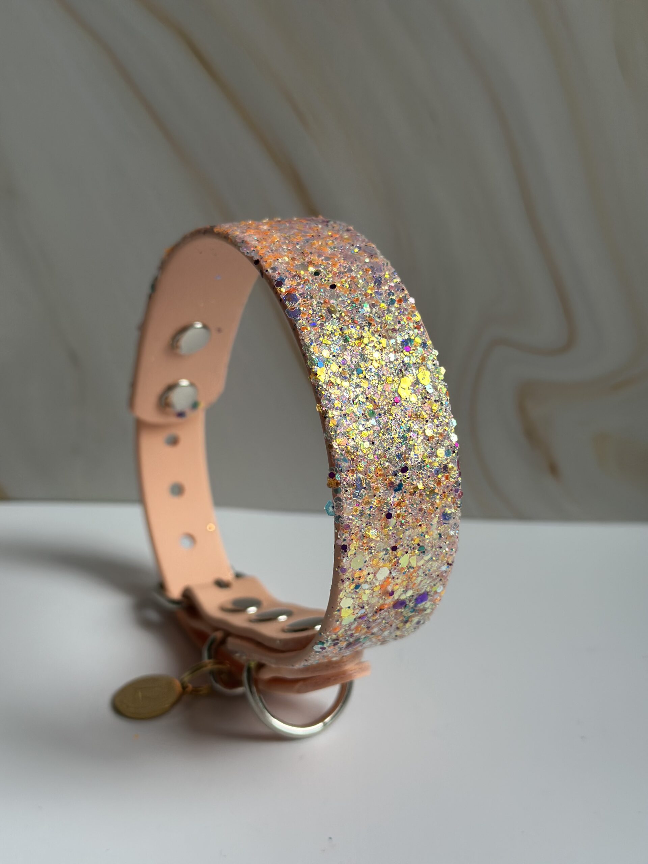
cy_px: 432
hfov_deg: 30.3
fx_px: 1198
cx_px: 324
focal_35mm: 48
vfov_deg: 39.7
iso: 80
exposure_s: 1/379
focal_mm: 6.86
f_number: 1.78
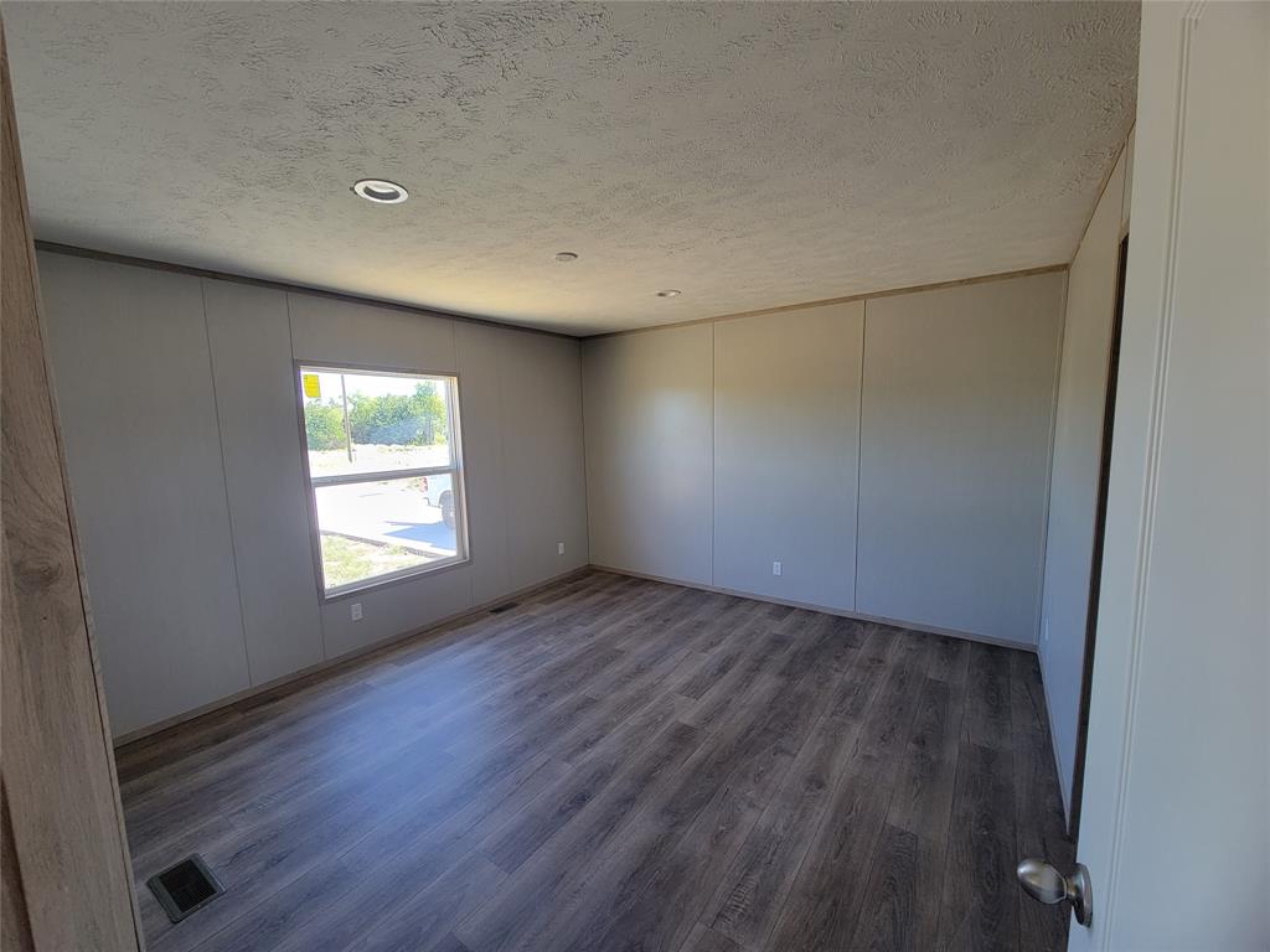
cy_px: 476
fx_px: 477
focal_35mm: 13
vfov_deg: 89.9
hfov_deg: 106.2
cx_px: 635
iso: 100
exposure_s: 1/60
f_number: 2.2
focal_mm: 2.2
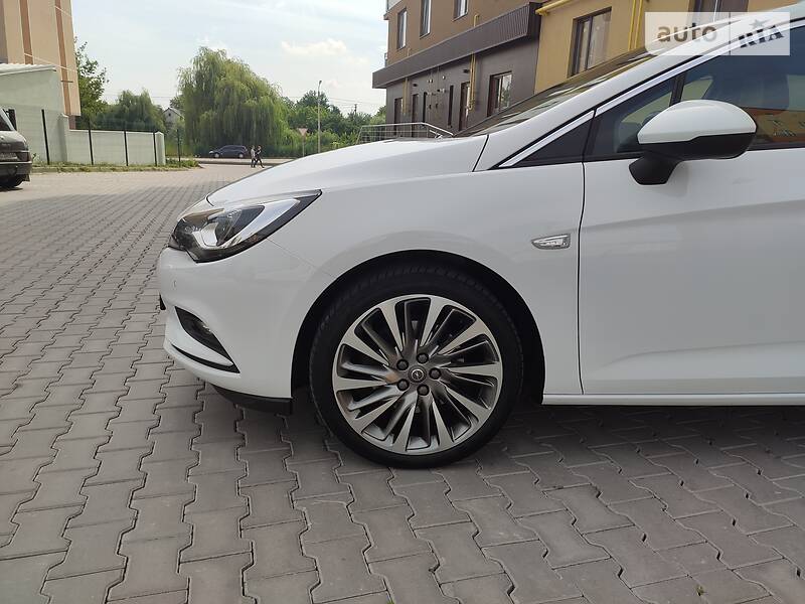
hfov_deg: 67.3
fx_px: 605
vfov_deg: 53.1
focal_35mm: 26
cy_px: 302
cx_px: 402
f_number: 1.8
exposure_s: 1/1874
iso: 112
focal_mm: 4.8
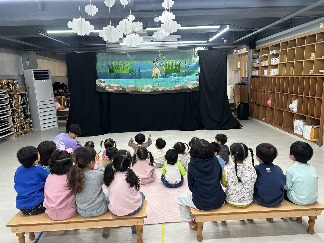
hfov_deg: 67.3
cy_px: 122
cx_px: 162
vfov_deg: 53.1
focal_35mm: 26
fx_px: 243
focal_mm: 5.7
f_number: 1.5
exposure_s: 1/60
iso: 80
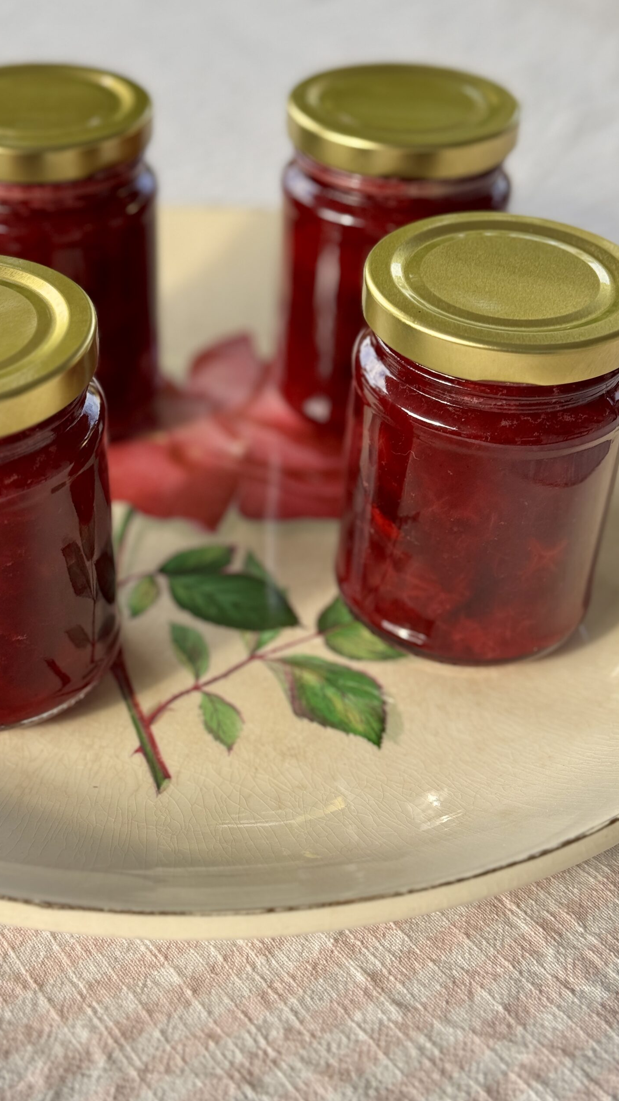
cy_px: 550
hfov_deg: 22.6
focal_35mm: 53
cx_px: 225
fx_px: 1546
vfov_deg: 39.2
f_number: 1.78
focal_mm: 6.76
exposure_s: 1/457
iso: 64
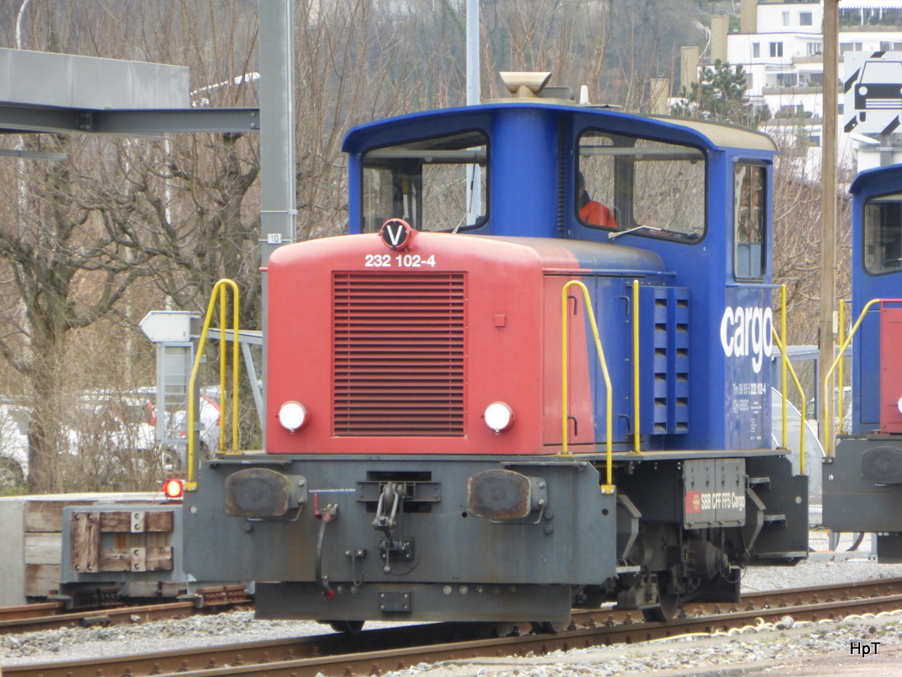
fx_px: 10657
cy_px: 338
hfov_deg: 4.8
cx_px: 451
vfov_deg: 3.6
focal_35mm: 409
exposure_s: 1/125
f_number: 6
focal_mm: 73.1
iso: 400
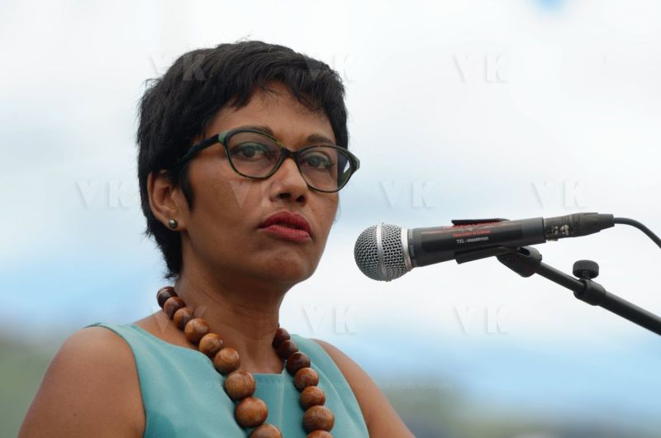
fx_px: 5497
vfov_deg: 4.6
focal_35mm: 300
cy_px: 219
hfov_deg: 6.9
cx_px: 330
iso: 100
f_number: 4.5
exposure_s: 1/500
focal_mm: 200
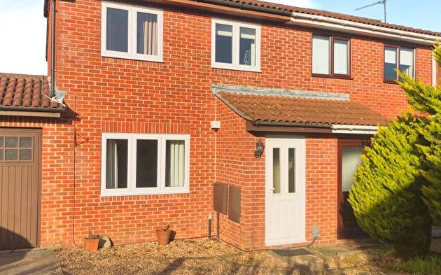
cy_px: 115
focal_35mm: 33
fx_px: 396
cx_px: 220
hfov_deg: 58.2
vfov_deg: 38.2
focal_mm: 3.99
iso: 20
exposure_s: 1/2404
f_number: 1.8
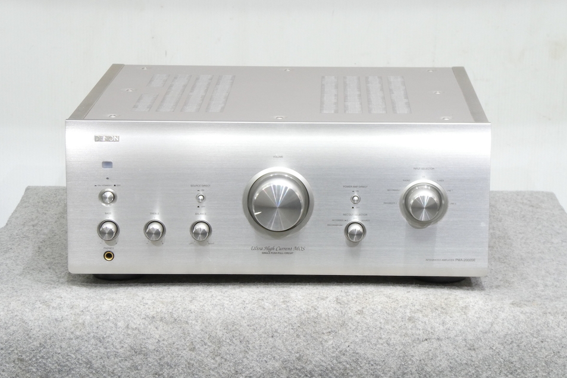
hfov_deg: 18.4
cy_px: 200
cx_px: 282
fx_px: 1749
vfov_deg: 12.3
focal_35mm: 111
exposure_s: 1/6
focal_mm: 19
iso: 200
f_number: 5.1
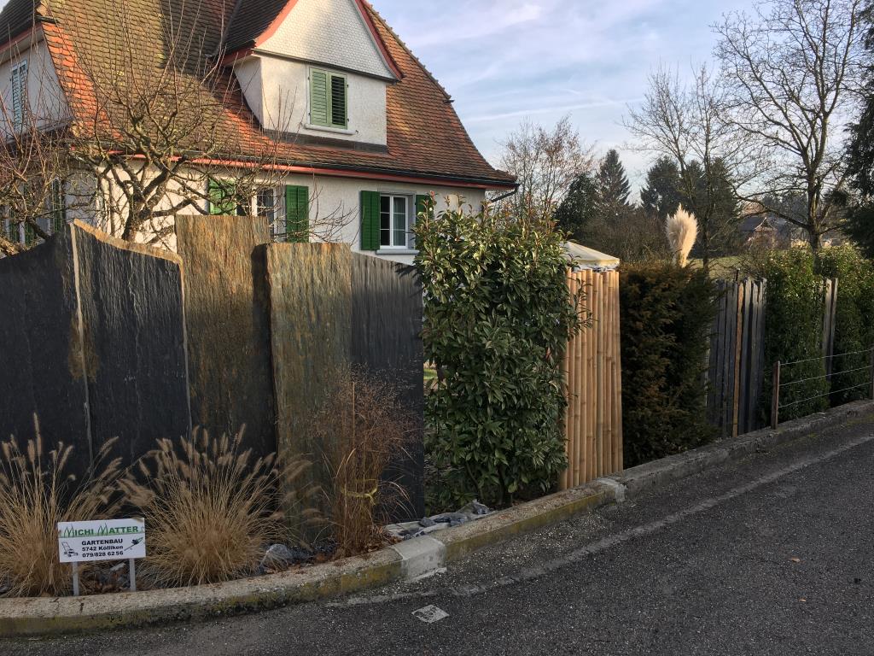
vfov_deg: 48.2
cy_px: 328
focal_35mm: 29
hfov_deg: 61.7
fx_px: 732
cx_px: 437
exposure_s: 1/432
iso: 25
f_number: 2.2
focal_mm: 4.15
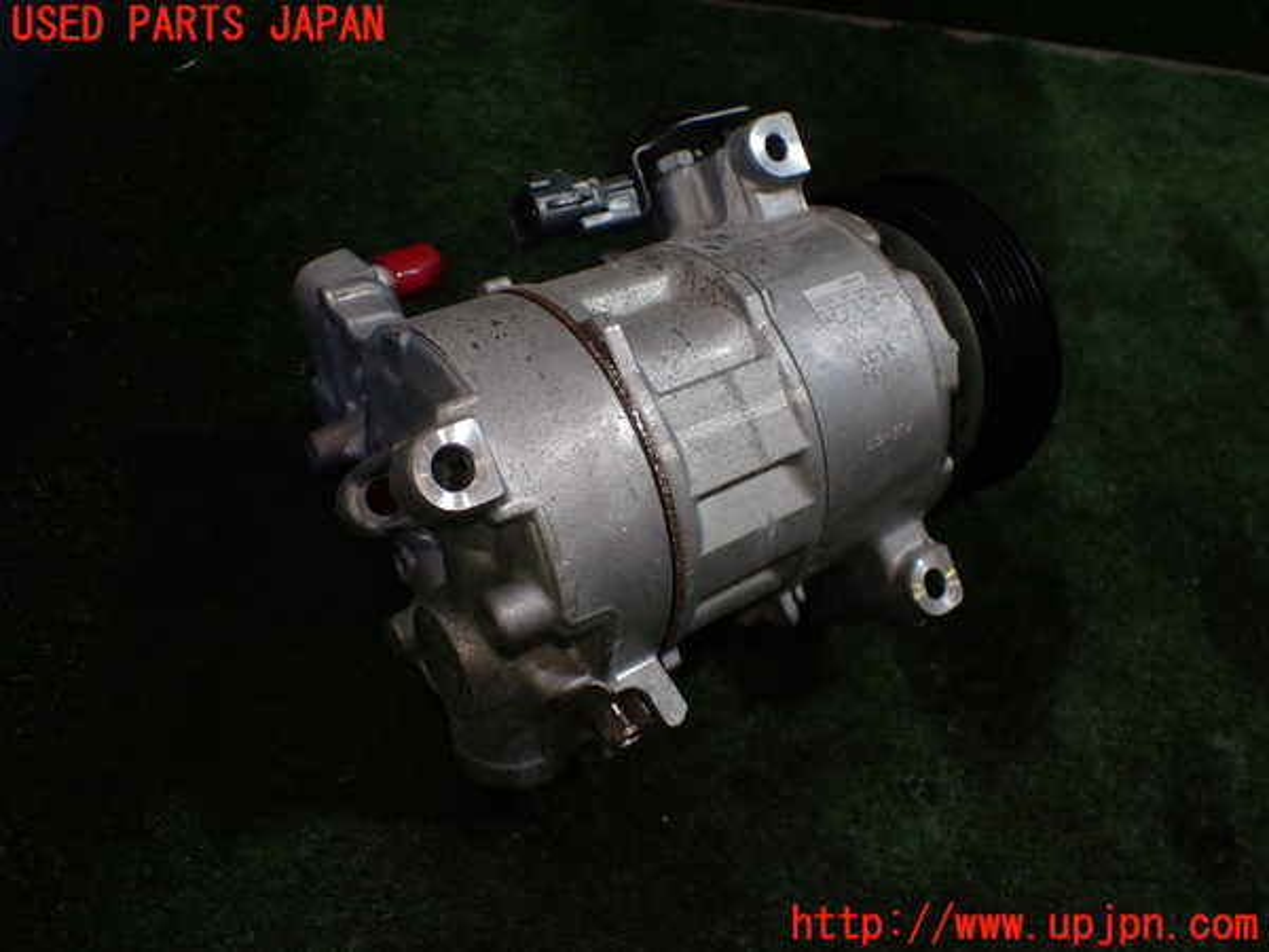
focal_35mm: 30
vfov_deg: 46.8
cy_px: 476
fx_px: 1100
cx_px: 634
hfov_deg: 60.0
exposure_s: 1/125
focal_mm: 5.4
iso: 200
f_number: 2.3
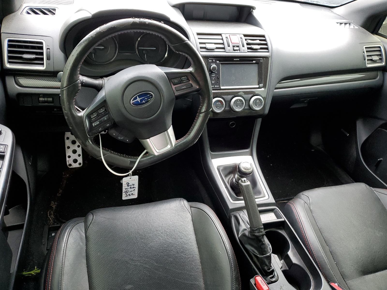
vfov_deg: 53.1
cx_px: 194
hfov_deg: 67.3
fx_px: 291
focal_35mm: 26
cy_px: 145
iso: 91
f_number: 1.5
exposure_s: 1/60.2
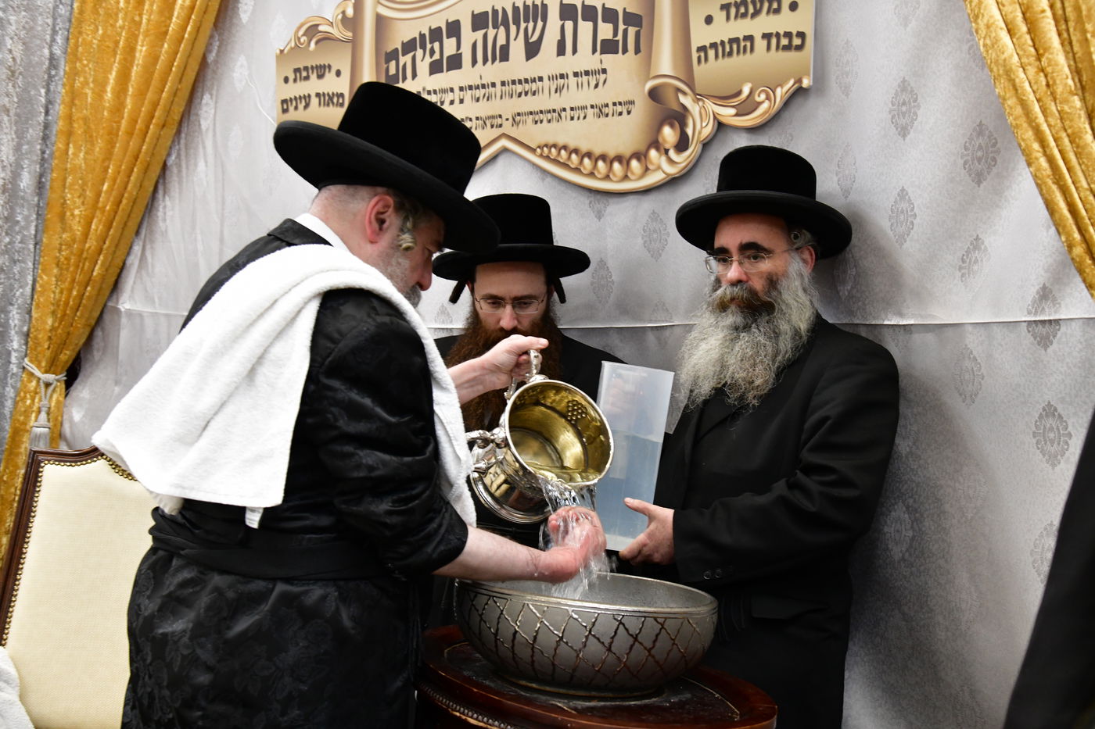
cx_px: 548
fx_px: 1156
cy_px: 364
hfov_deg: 50.7
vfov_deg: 35.0
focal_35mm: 38
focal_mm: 38
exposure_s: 1/100
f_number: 5.6
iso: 3200
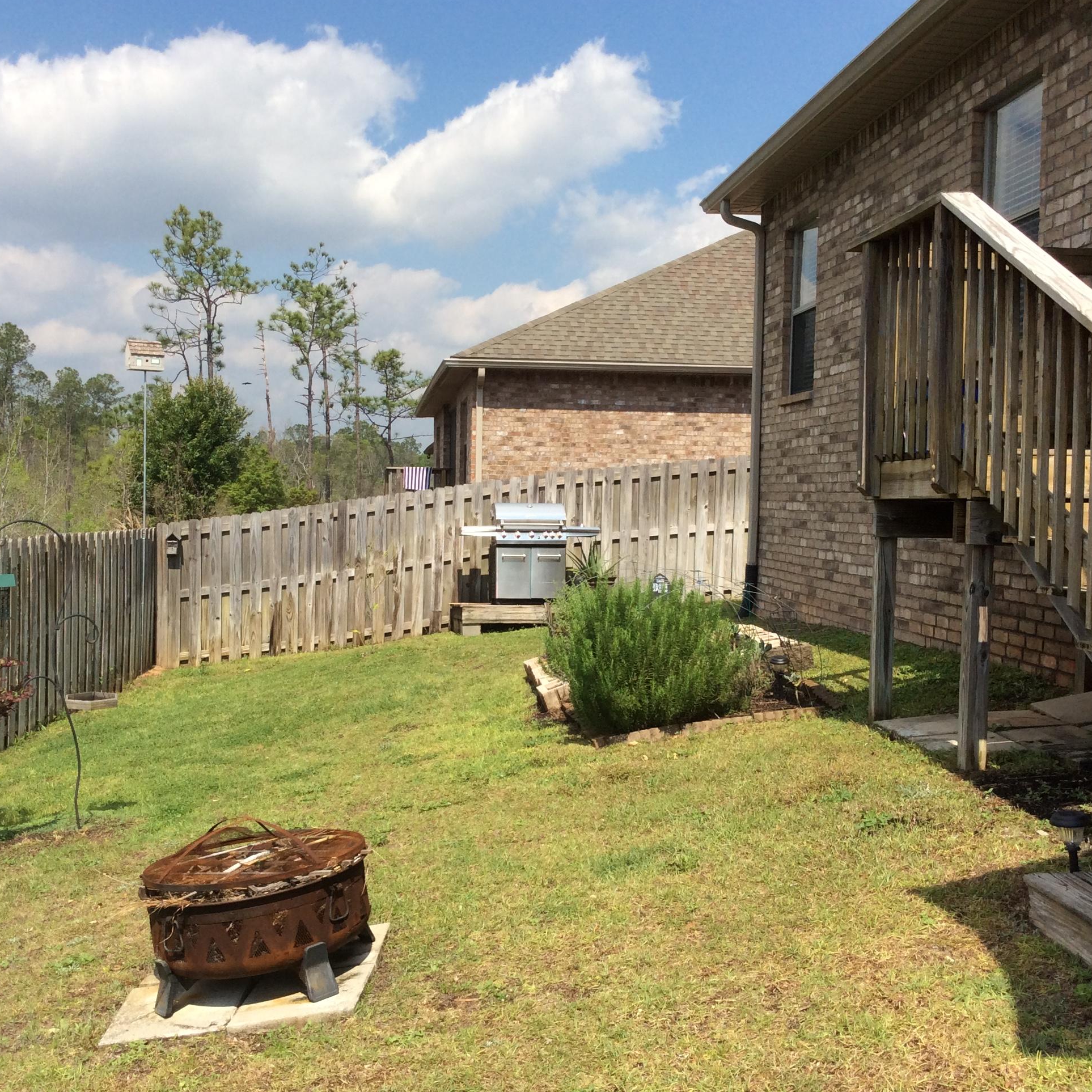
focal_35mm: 38
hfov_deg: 43.8
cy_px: 544
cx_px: 502
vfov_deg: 43.9
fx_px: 1356
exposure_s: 1/1845
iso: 32
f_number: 2.4
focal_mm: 3.3
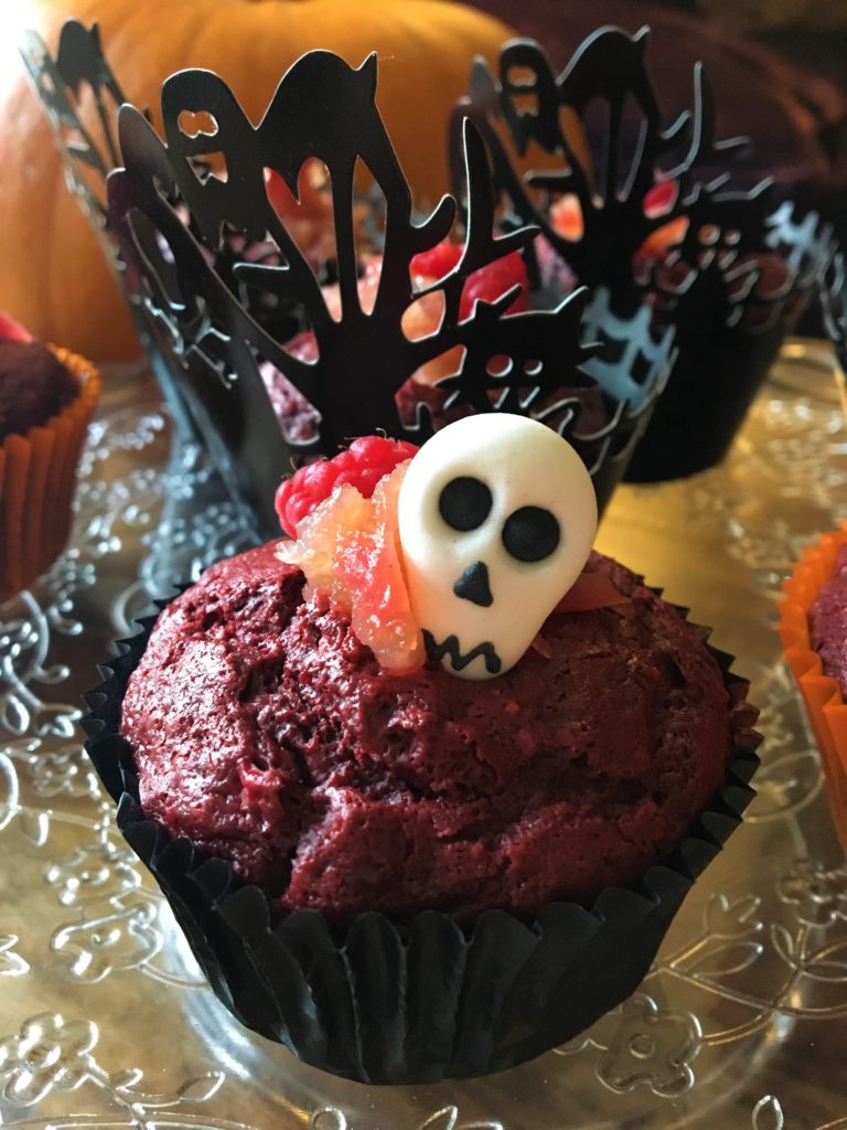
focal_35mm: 29
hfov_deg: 48.2
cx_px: 424
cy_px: 565
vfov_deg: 61.7
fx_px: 946
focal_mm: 4.15
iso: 250
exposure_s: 1/17
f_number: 2.2
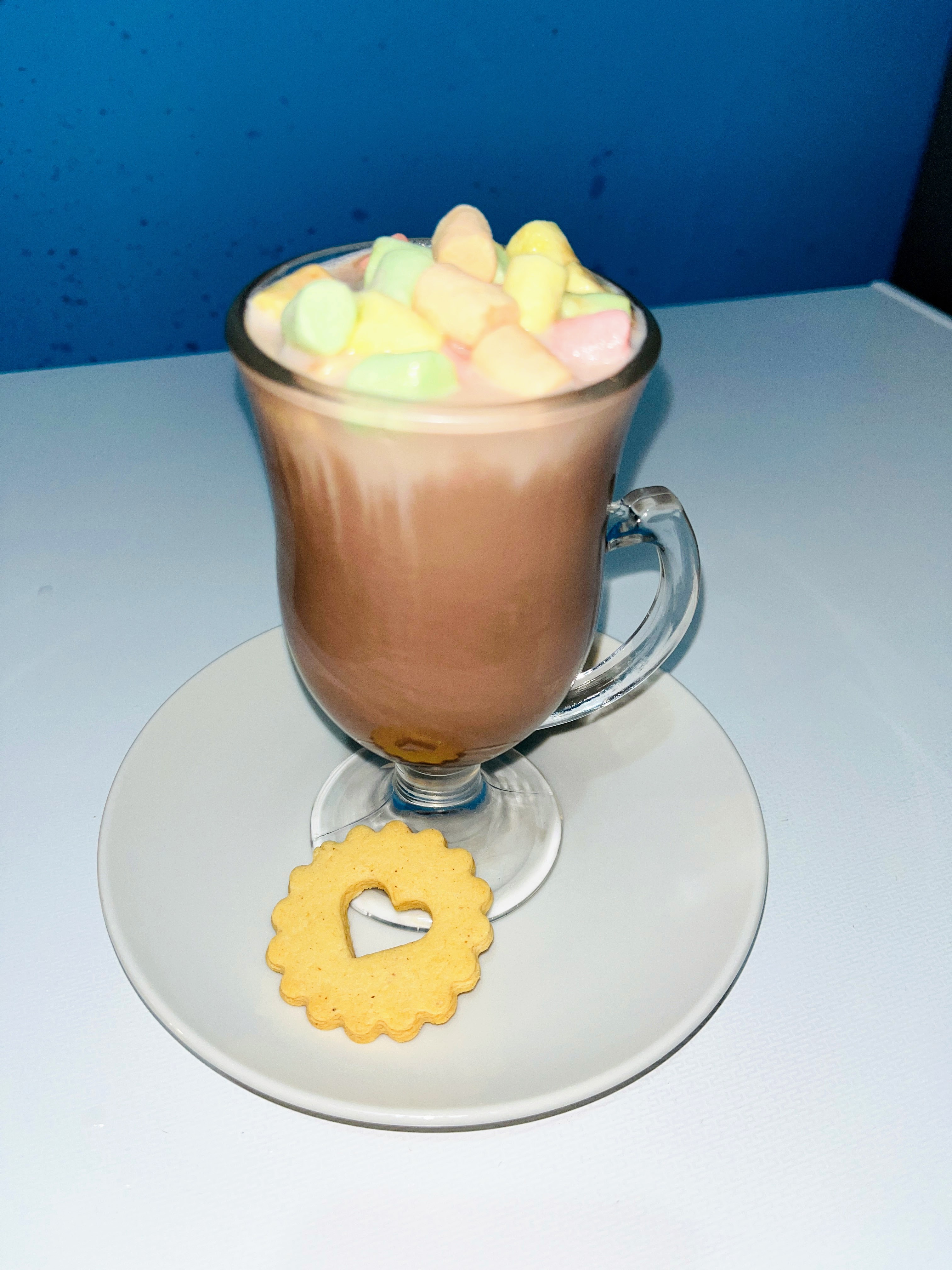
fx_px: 953
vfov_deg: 67.3
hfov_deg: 53.1
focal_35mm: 26
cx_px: 476
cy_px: 635
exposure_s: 1/76
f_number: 1.6
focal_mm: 5.1
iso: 32
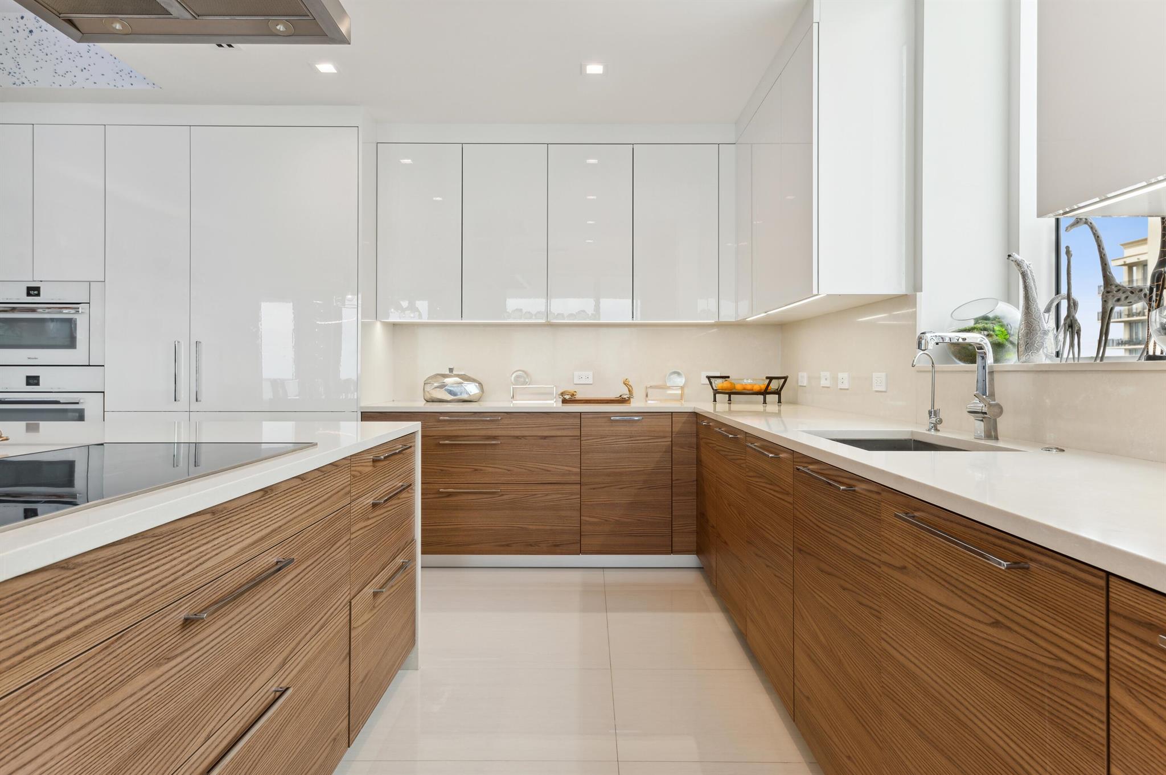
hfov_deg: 81.2
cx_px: 583
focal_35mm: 21
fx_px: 680
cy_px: 388
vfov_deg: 59.4
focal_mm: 21
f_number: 8
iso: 100
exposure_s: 1/30
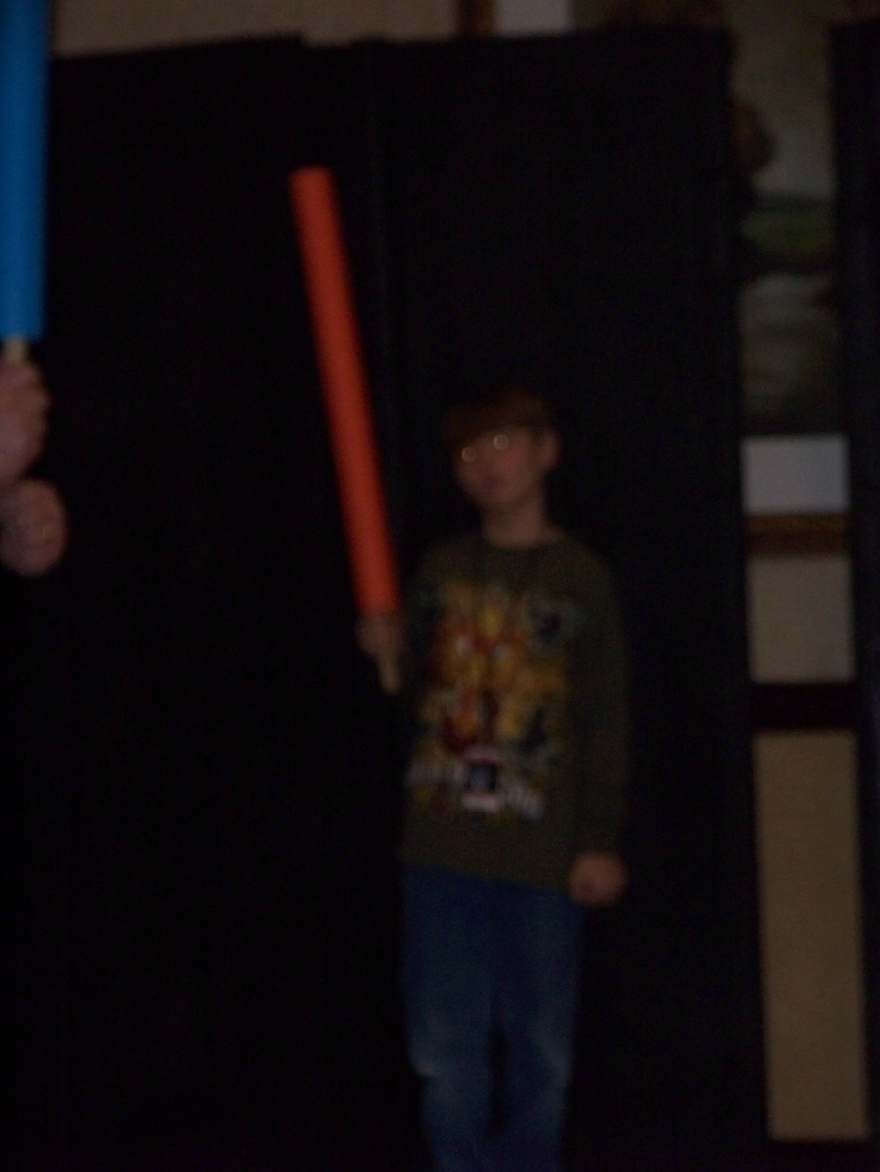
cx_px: 440
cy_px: 586
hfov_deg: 8.3
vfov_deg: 11.0
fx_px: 6094
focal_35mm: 180
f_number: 5.1
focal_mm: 37.7
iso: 400
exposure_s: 1/100
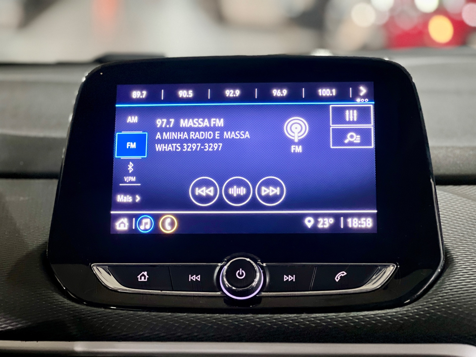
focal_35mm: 77
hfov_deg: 25.3
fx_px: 1059
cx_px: 238
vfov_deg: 19.1
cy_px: 178
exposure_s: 1/15
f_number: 2.8
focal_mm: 9
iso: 500
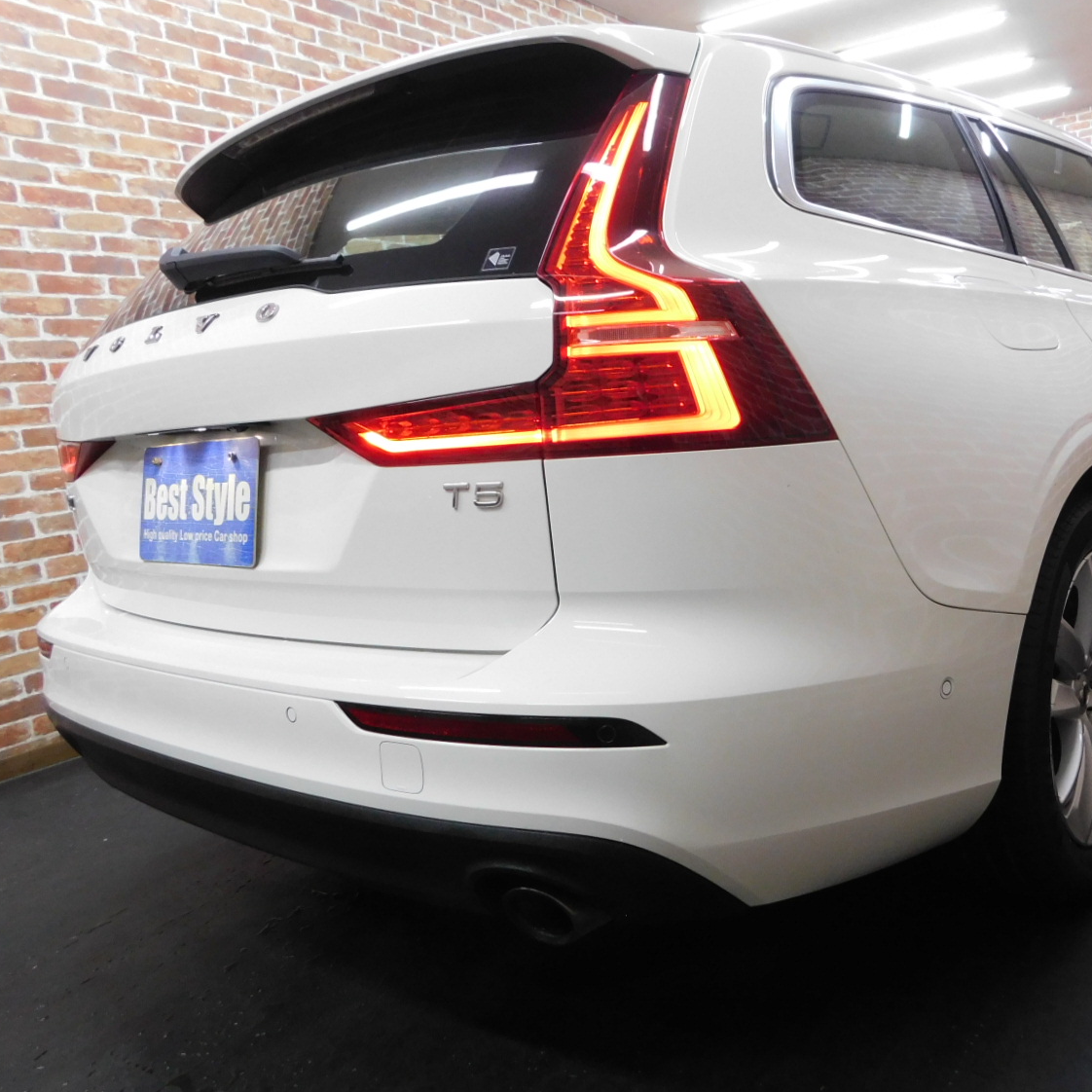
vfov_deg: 55.6
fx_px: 1035
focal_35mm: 29
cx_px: 717
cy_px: 525
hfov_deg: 54.6
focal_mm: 4
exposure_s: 1/30
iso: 320
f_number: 3
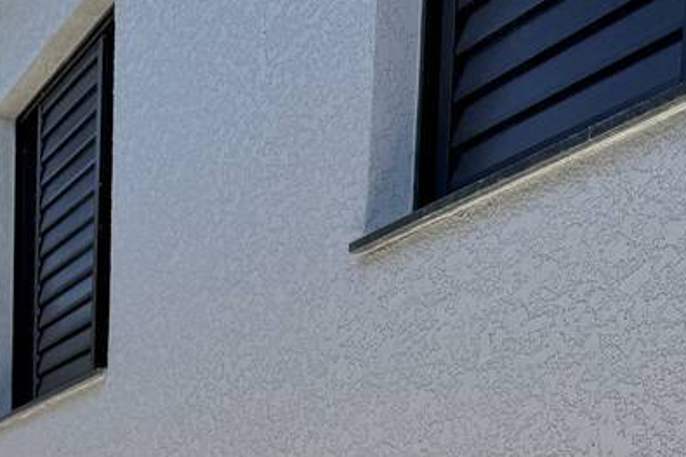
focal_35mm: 91
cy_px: 857
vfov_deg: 13.3
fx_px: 1733
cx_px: 30
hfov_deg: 21.7
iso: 80
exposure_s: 1/4950
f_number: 1.78
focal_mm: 6.76
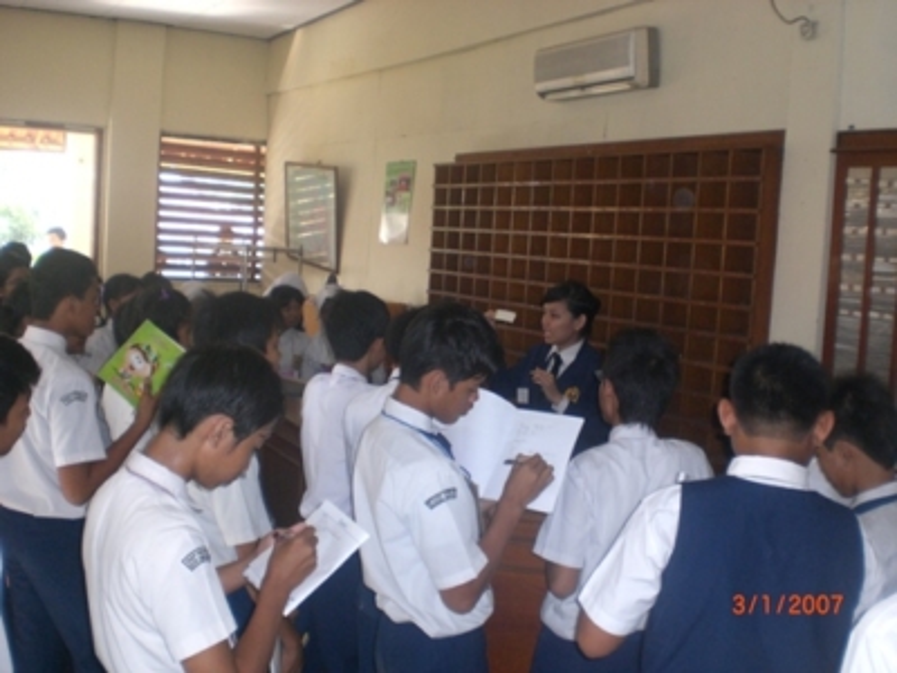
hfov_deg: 49.0
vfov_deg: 37.7
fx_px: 985
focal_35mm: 38
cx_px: 448
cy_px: 336
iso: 200
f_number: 3.1
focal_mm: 6.3
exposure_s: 1/60
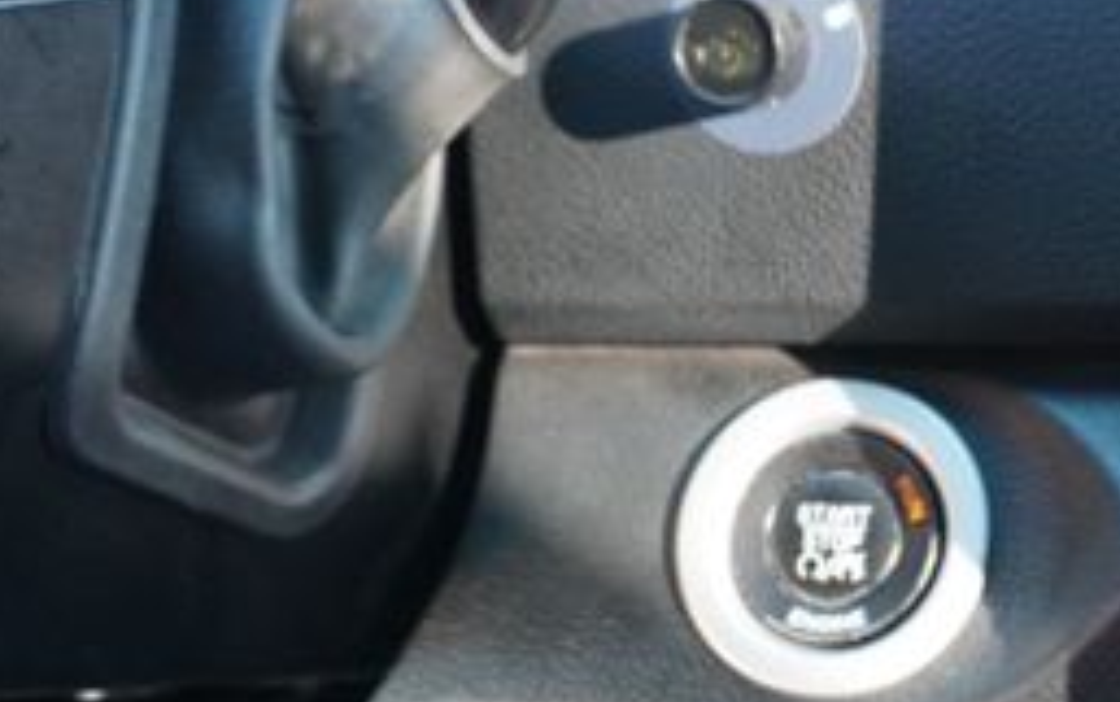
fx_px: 1863
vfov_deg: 21.1
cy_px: 532
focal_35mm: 61
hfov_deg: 31.3
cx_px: 1085
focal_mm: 16
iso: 1600
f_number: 4
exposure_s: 1/60
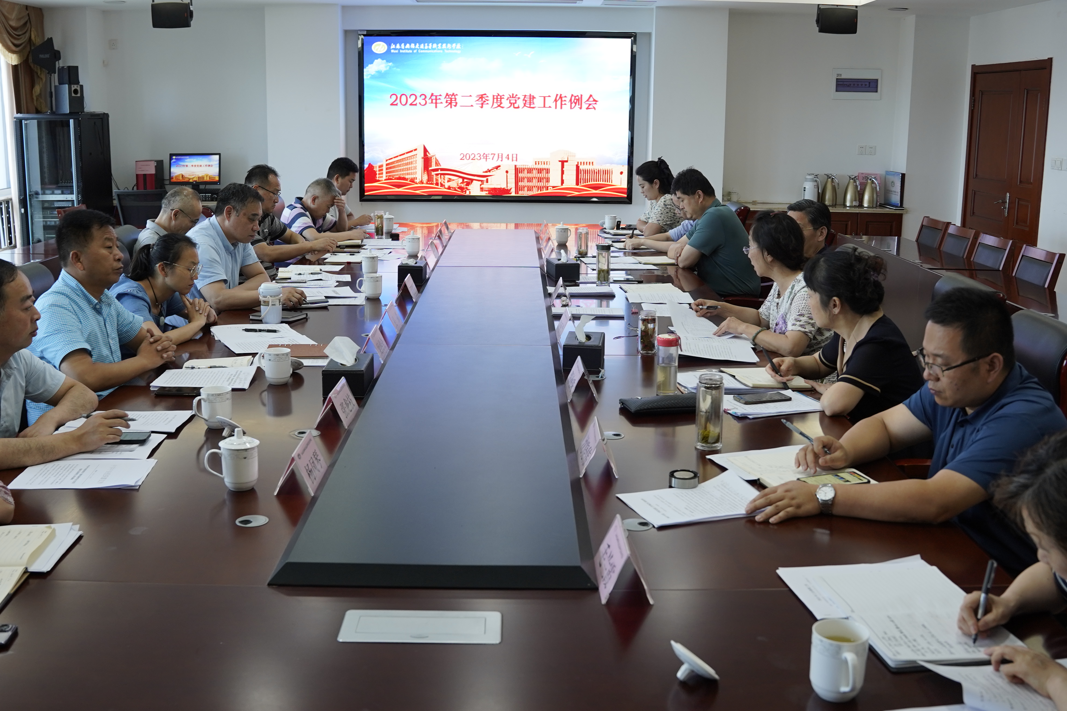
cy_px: 356
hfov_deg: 53.1
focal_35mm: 36
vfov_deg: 36.9
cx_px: 534
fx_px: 1067
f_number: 4
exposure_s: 1/60
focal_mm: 24
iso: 400
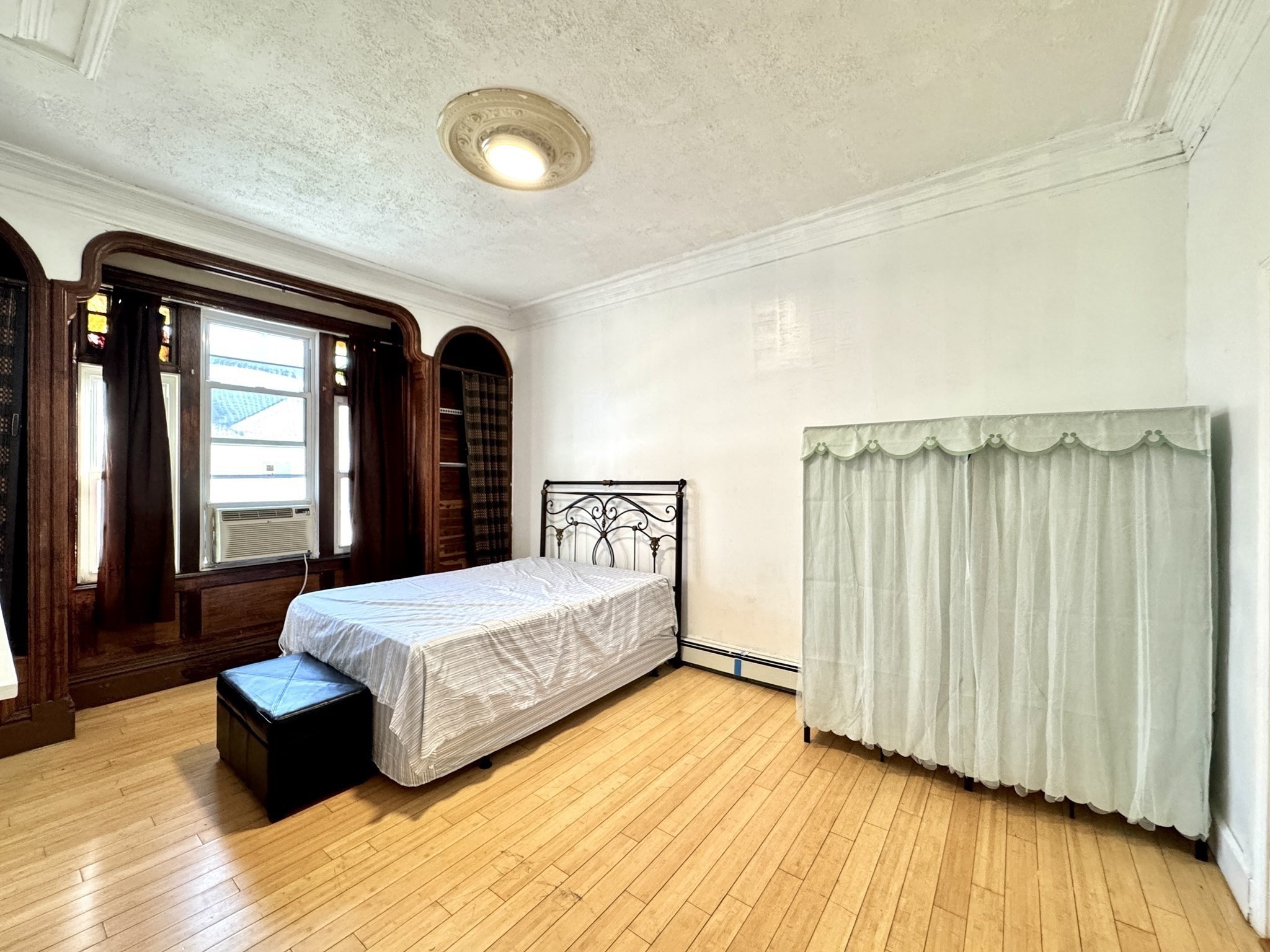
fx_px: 514
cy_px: 476
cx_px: 635
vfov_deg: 85.7
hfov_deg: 102.1
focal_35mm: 14
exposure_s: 1/60
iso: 320
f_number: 2.2
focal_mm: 2.22
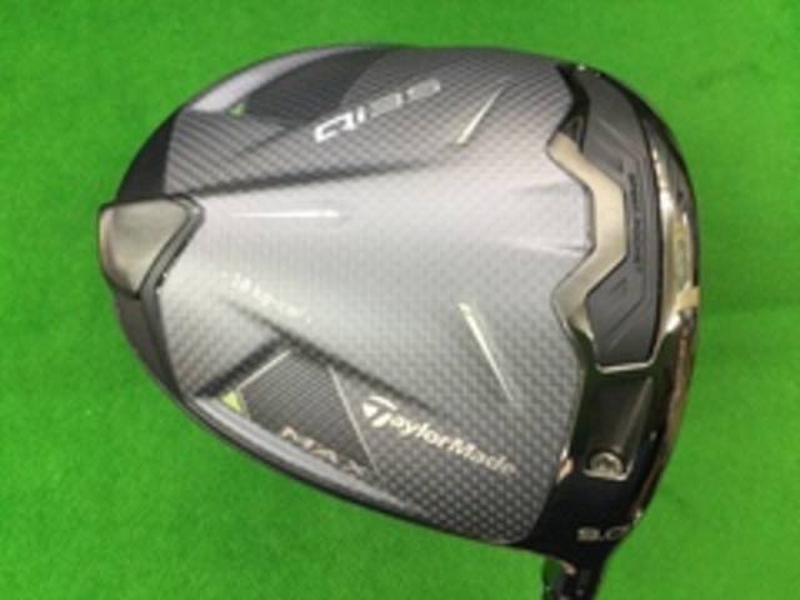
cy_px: 300
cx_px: 400
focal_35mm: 31
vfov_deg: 45.4
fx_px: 716
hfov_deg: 58.4
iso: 100
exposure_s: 1/30
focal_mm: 3.3
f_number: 2.4
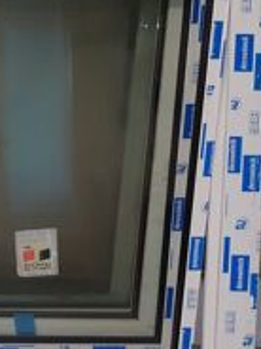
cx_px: -148
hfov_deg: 18.7
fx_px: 684
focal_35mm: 68
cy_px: 176
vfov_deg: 28.6
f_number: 1.7
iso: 200
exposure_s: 1/33
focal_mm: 3.92
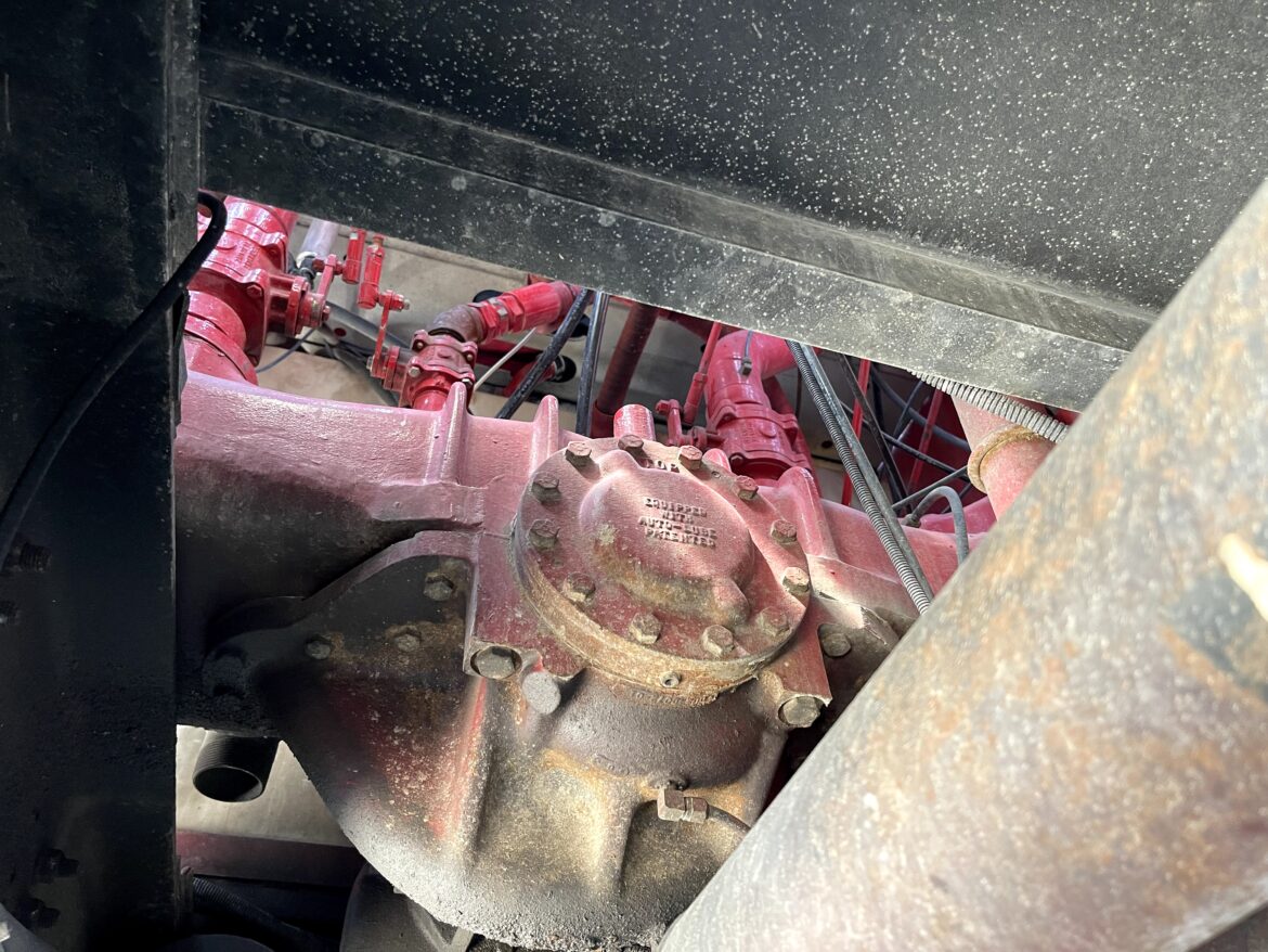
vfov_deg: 53.1
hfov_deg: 67.3
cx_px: 634
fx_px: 953
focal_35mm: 26
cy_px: 476
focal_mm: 5.1
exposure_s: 1/60
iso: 250
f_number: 1.6
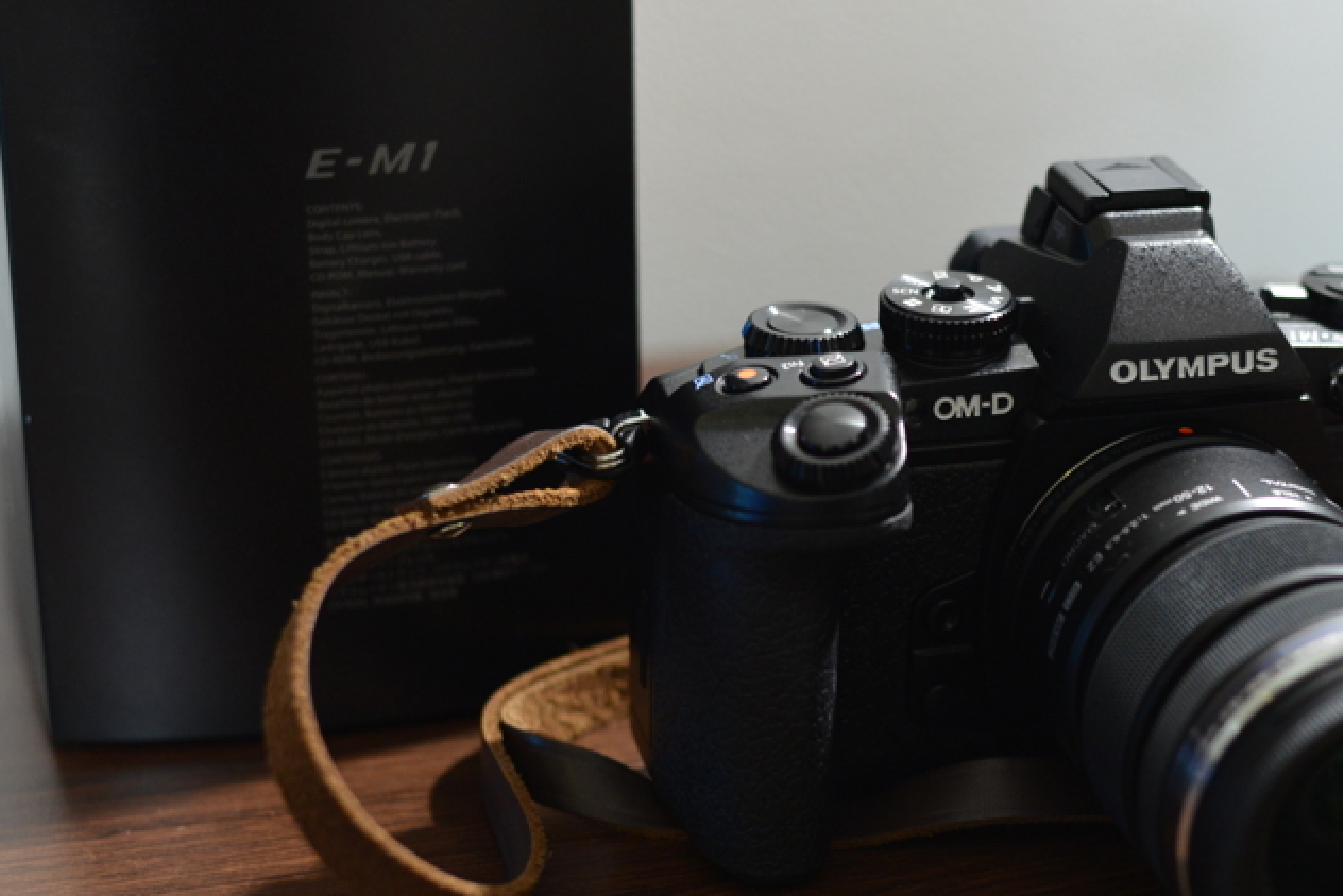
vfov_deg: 16.8
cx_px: 944
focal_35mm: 81
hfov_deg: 24.9
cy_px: 600
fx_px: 3023
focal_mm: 50
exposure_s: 1/25
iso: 1600
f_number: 3.2
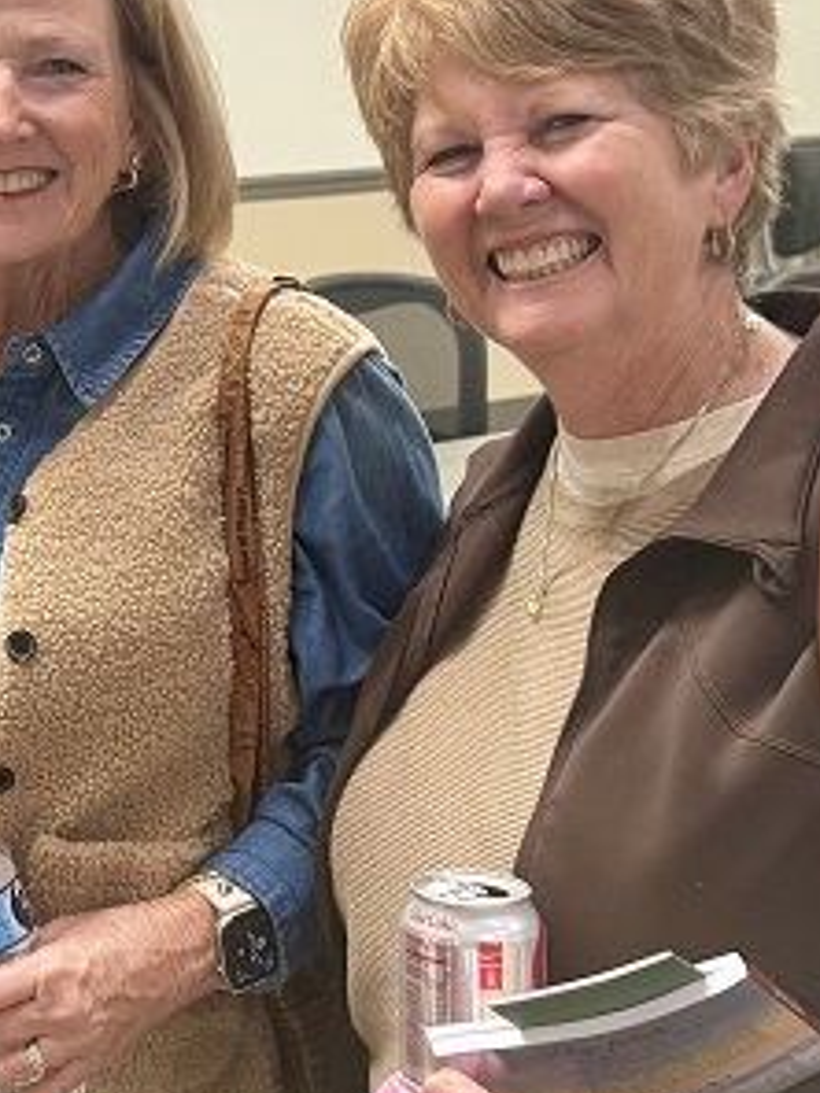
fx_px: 2558
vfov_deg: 24.1
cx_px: -231
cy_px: 404
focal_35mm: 81
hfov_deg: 17.2
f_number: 1.78
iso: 160
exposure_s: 1/60
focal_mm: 6.76
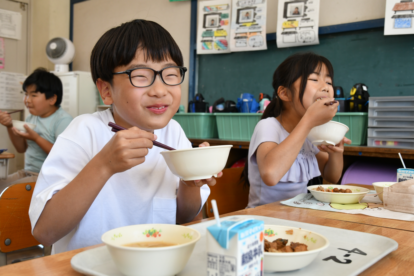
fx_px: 431
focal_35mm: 38
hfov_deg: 51.3
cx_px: 207
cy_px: 138
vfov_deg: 35.5
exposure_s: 1/250
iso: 500
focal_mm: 25
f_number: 4.5
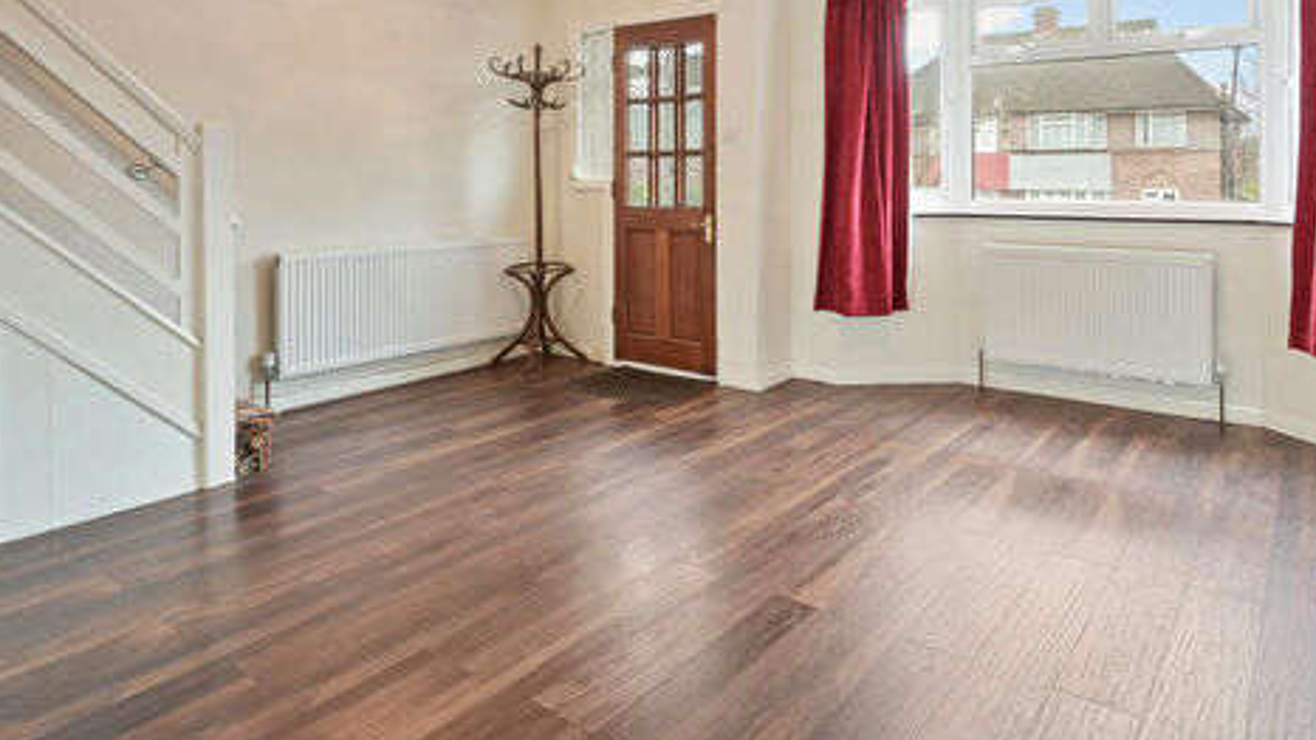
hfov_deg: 79.6
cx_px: 830
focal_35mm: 22
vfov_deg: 49.3
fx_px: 768
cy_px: 181
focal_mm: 14
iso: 200
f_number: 16
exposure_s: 2
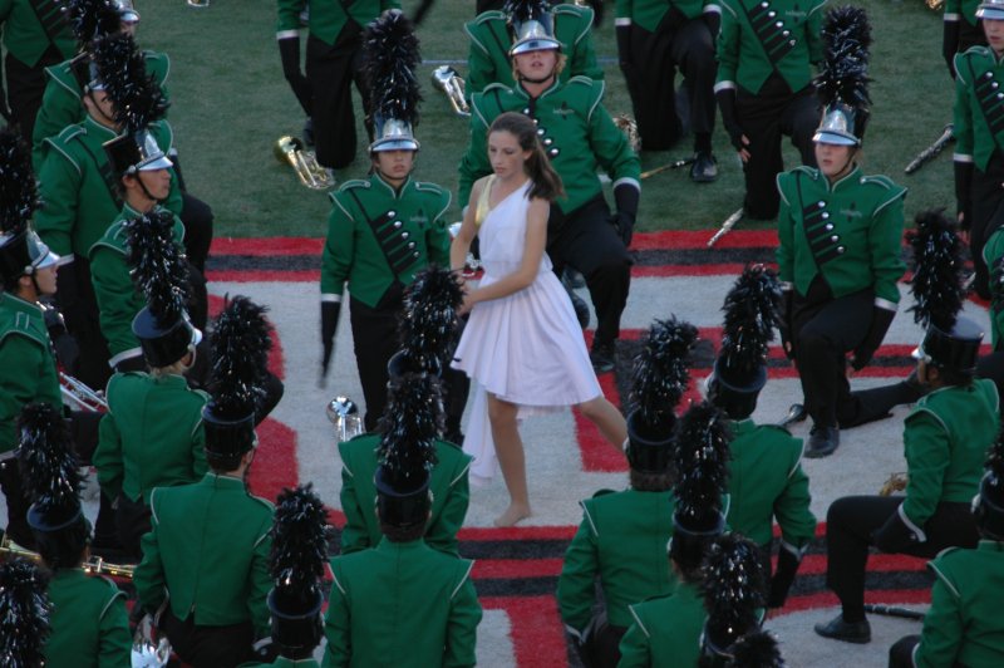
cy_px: 334
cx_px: 502
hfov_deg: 3.4
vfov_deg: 2.3
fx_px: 16719
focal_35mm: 600
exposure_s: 1/160
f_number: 5.6
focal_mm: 400
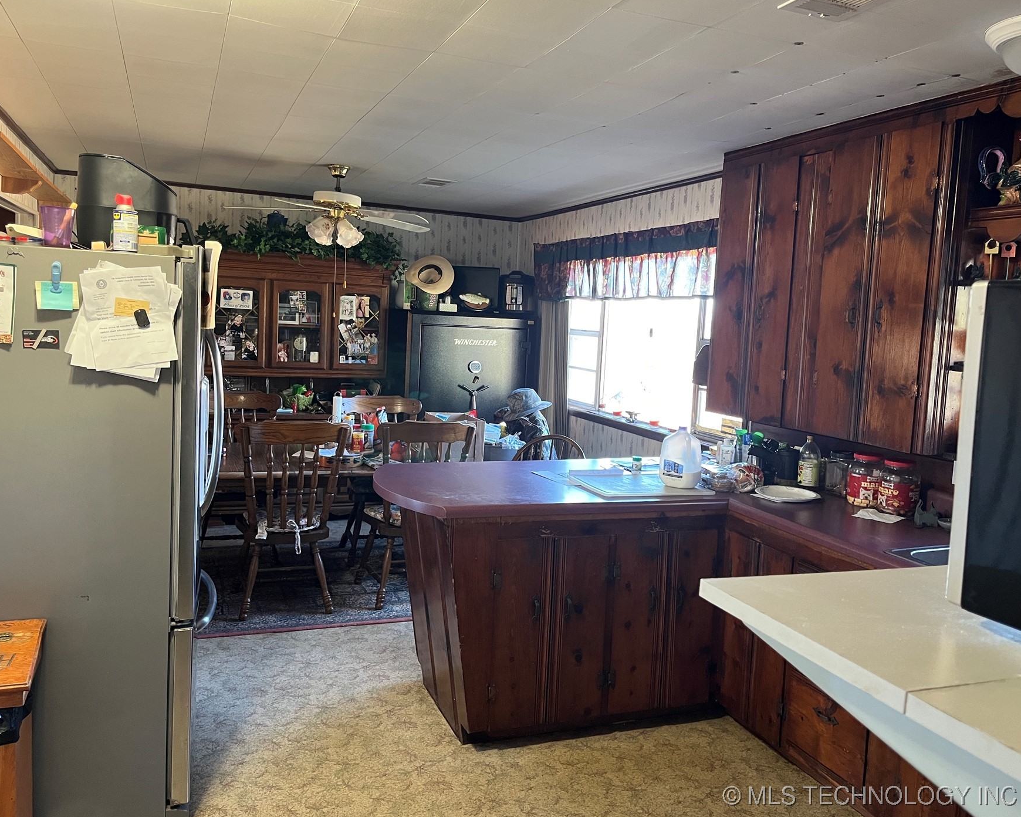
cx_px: 520
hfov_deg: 62.2
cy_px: 398
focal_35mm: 28
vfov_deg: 51.5
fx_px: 846
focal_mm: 5.1
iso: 200
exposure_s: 1/60
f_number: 1.6
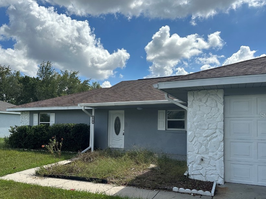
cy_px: 115
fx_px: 230
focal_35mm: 30
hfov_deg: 59.9
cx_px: 124
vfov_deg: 46.6
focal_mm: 6.86
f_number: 1.78
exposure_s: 1/6623
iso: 80
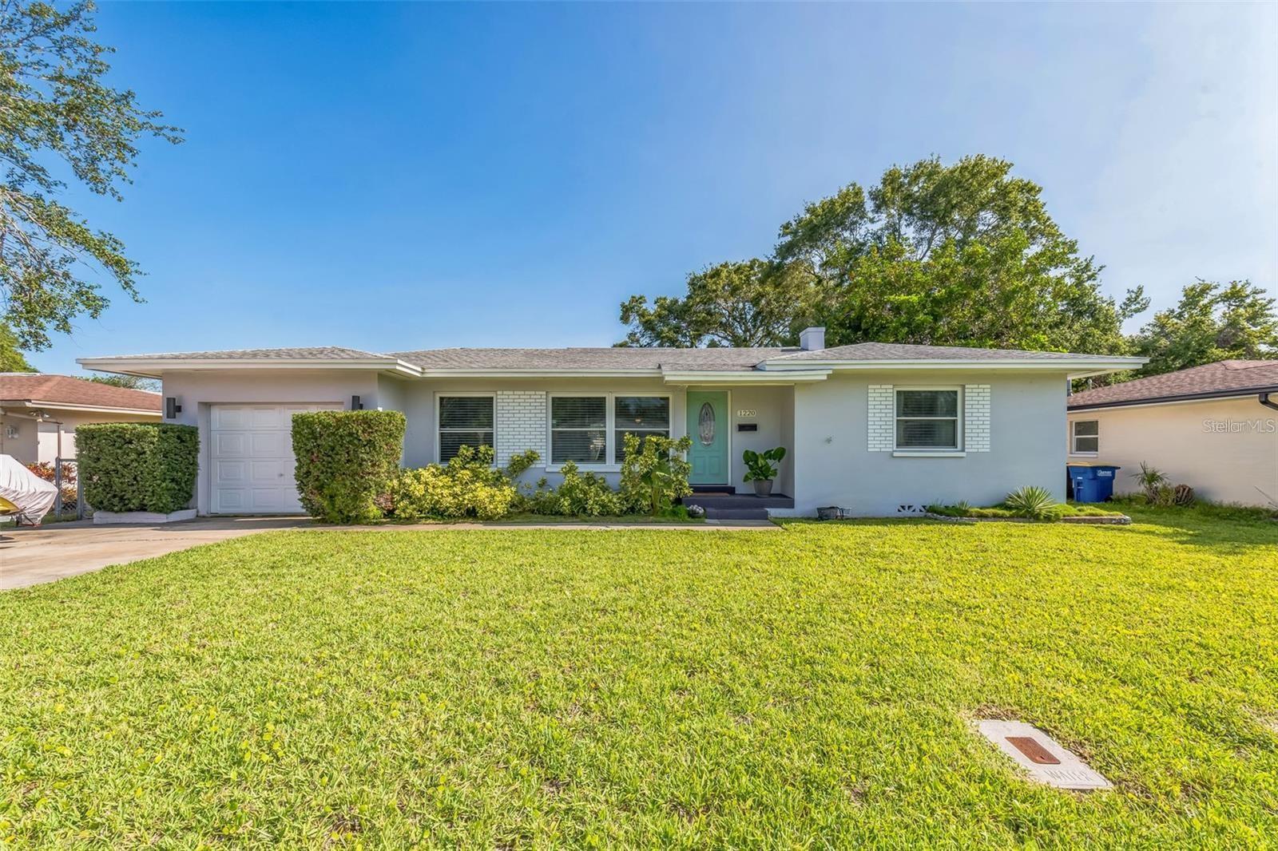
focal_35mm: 14
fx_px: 497
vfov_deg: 81.2
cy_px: 426
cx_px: 639
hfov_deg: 104.3
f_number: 11
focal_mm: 14
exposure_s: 1/320
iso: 320
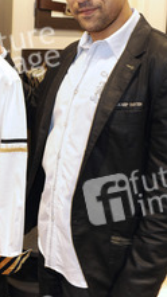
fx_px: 418
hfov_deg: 22.2
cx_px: 30
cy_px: 126
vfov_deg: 39.1
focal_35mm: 53
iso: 800
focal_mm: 28
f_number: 5.6
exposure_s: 1/50
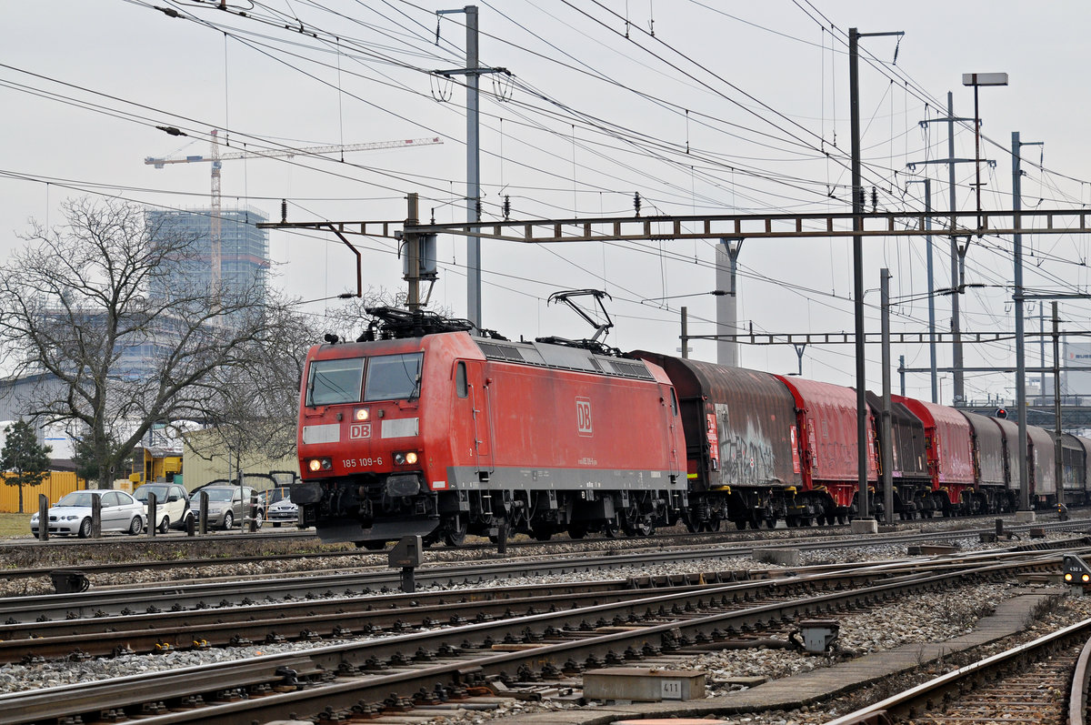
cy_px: 362
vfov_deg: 13.0
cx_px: 546
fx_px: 3178
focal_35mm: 105
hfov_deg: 19.5
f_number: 5
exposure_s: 1/800
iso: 400
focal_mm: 70
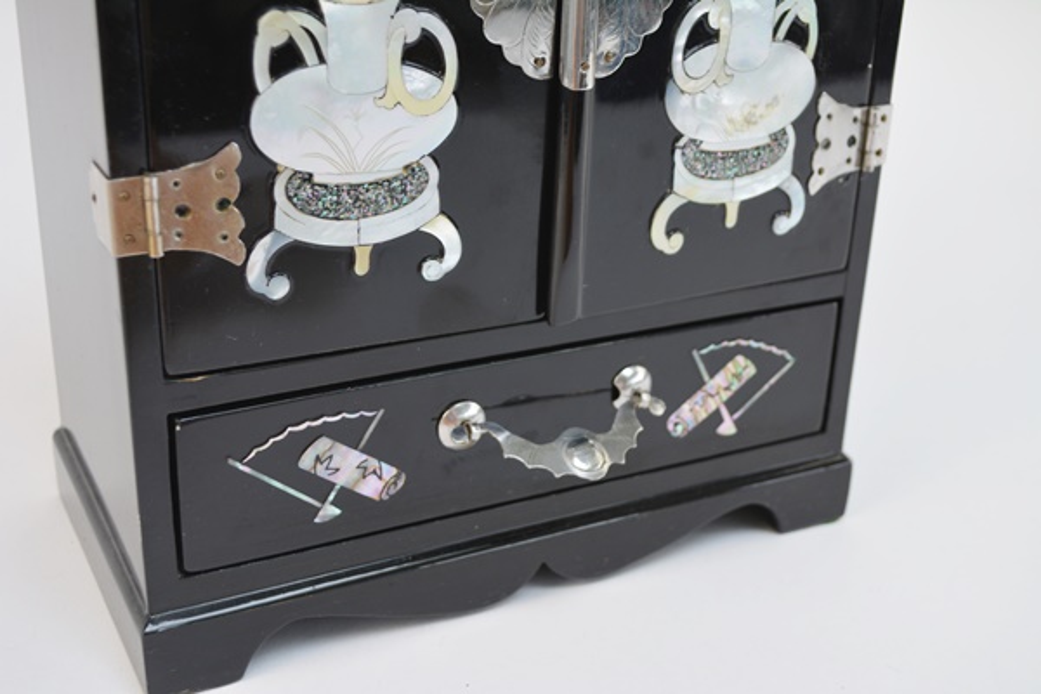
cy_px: 347
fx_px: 1388
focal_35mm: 48
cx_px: 520
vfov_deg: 28.1
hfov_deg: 41.1
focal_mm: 32
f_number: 5.6
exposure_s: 1/125
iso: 250
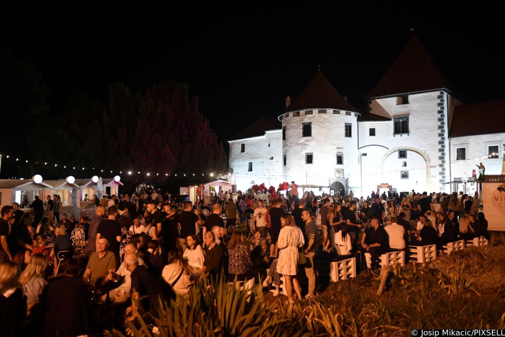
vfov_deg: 41.1
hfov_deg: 58.7
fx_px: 449
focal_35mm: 32
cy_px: 168
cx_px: 252
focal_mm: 32
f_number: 2.8
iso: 3200
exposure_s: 1/160
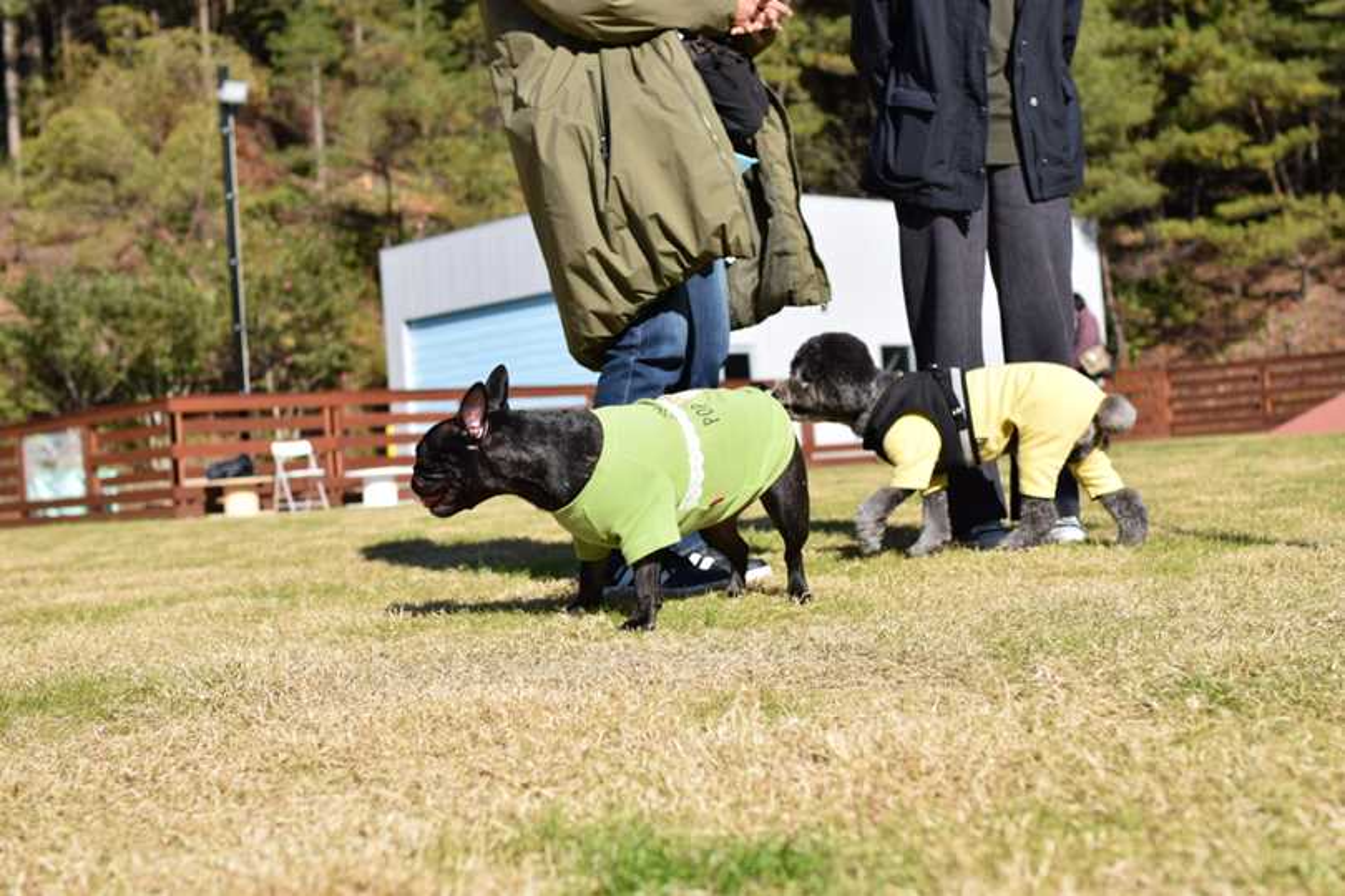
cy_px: 448
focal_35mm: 45
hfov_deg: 43.6
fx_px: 1681
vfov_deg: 29.9
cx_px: 672
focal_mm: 30
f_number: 4
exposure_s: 1/4000
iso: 320
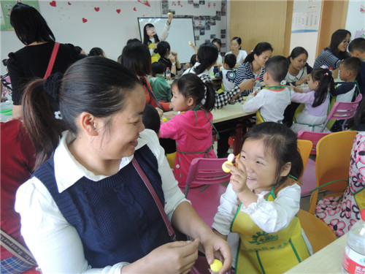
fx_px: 253
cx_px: 182
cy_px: 137
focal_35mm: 24
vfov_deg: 56.8
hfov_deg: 71.6
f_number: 2.2
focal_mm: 4.3
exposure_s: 1/60
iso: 250
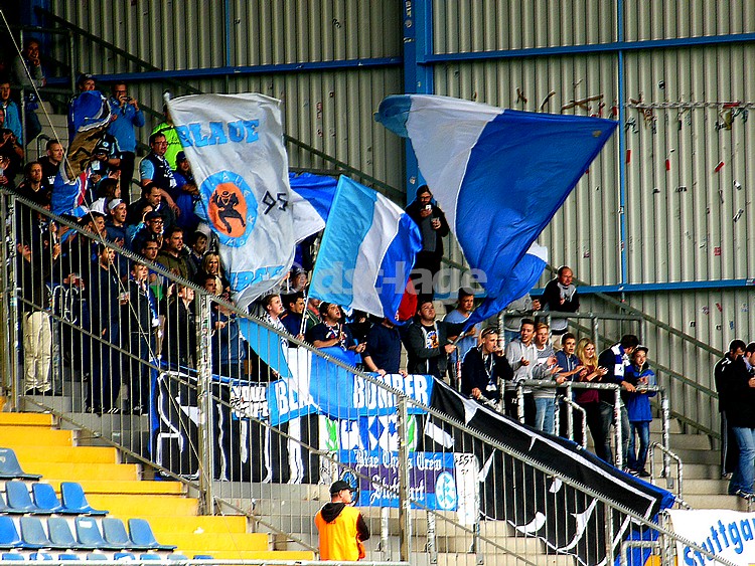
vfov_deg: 3.3
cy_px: 283
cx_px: 378
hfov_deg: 4.4
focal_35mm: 454
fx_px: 9905
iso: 400
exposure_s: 1/200
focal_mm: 81
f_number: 5.9
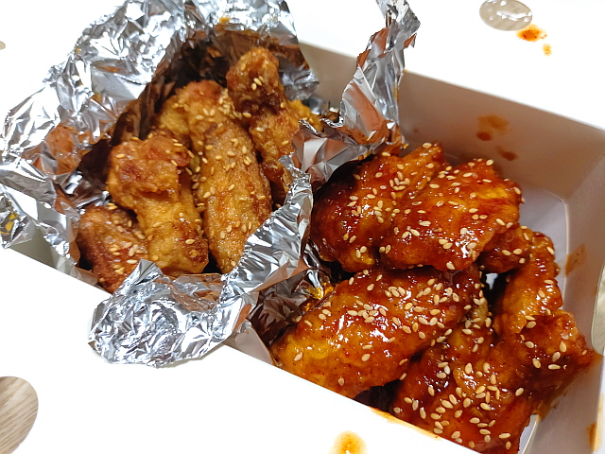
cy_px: 227
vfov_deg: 54.9
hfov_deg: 69.4
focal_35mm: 25
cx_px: 302
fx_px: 437
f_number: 2
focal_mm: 4.58
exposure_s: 1/30
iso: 200
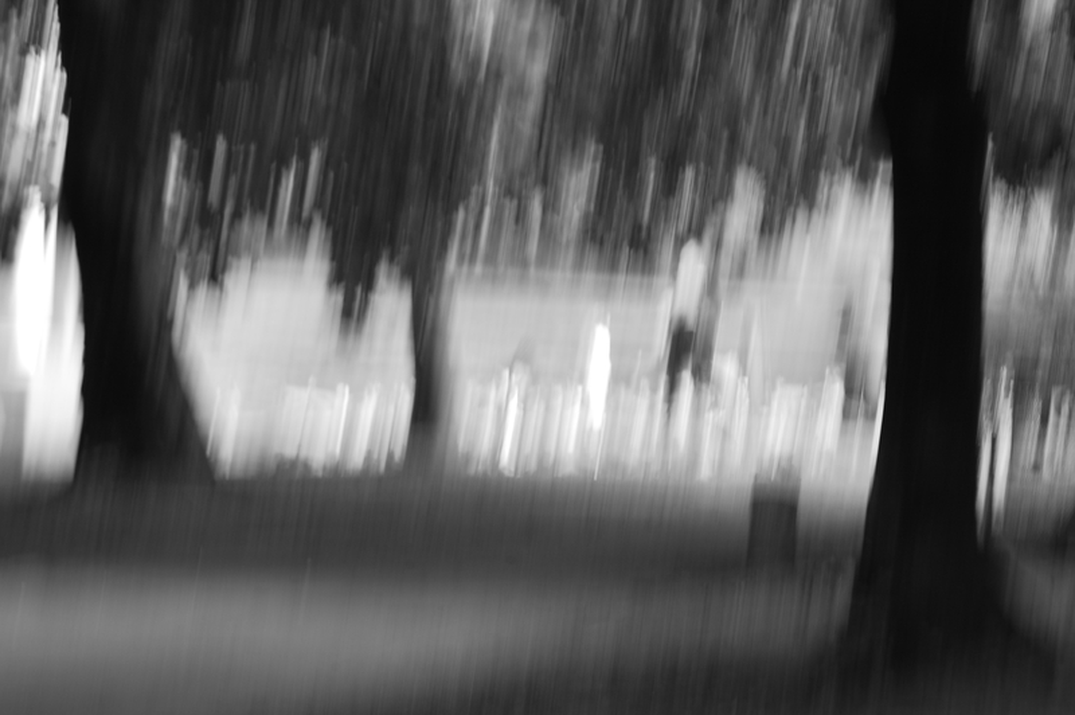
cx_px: 538
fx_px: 8951
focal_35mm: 300
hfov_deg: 6.9
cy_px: 358
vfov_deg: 4.6
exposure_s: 1/25
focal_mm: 200
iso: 200
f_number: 11
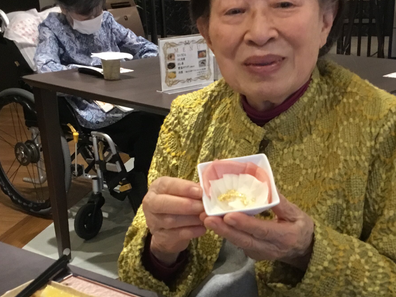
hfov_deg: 33.6
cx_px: 245
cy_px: 205
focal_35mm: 57
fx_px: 652
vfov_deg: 25.5
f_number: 2.4
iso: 160
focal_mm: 3.3
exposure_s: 1/30
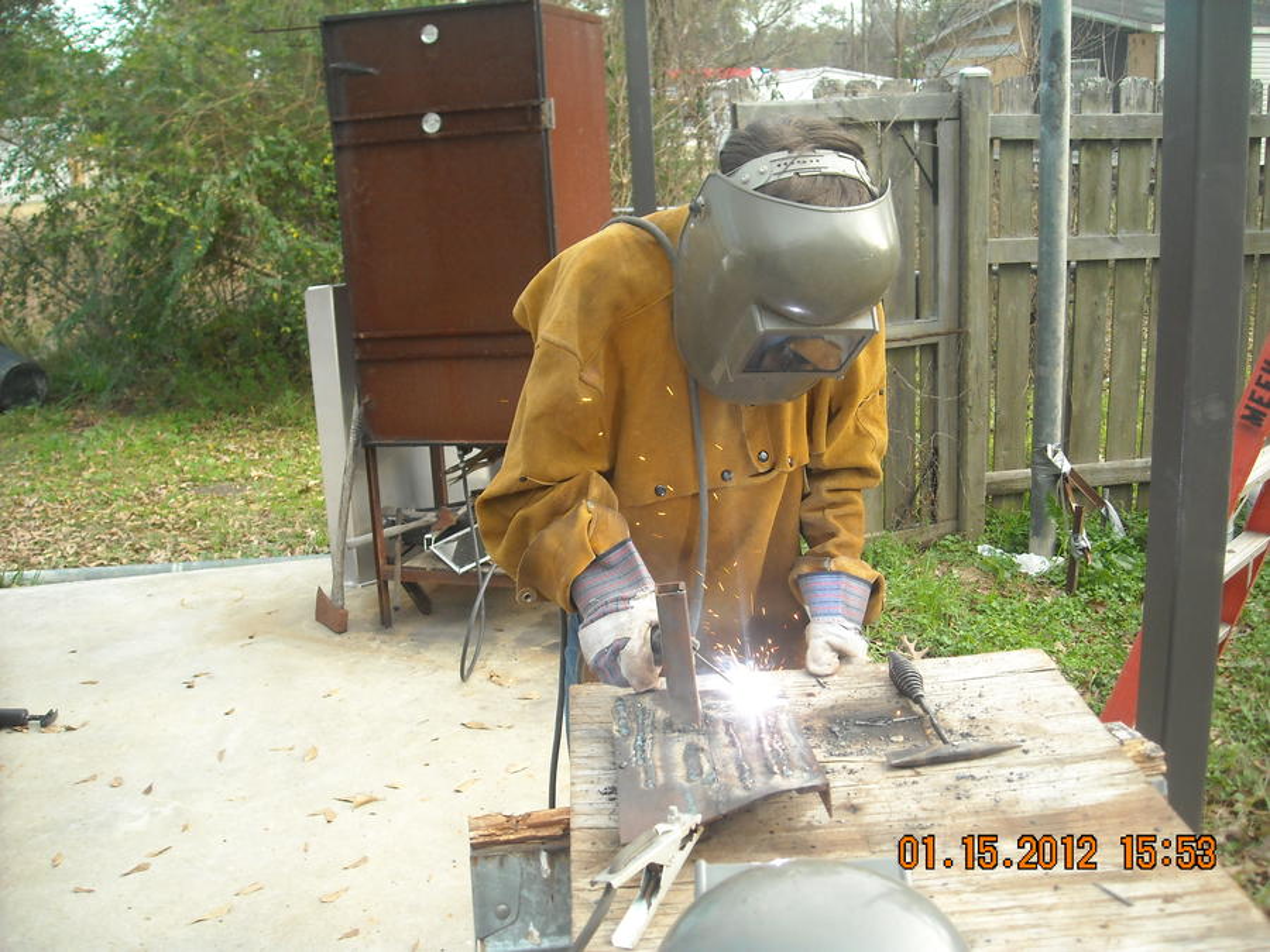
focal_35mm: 35
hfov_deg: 52.6
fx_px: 1284
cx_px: 635
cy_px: 476
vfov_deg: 40.7
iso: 168
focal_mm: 5.7
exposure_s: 1/250
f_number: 2.8
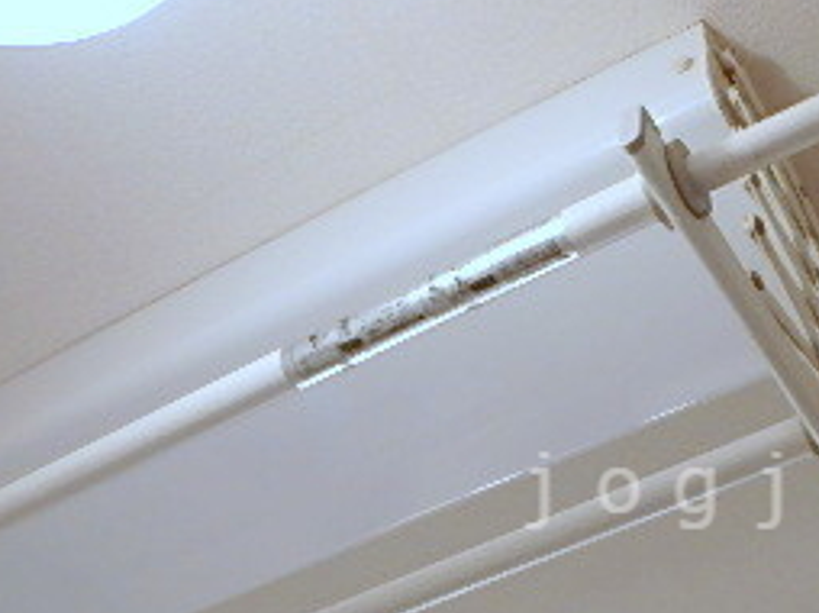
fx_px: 1253
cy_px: 490
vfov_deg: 27.0
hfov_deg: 34.1
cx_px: 745
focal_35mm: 53
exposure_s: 1/40
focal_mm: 3.7
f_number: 3.5
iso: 200
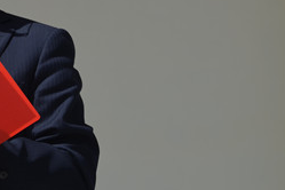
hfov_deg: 8.2
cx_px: -37
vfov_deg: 5.5
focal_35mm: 248
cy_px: 27
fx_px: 1963
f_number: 8
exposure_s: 1/250
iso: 100
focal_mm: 66
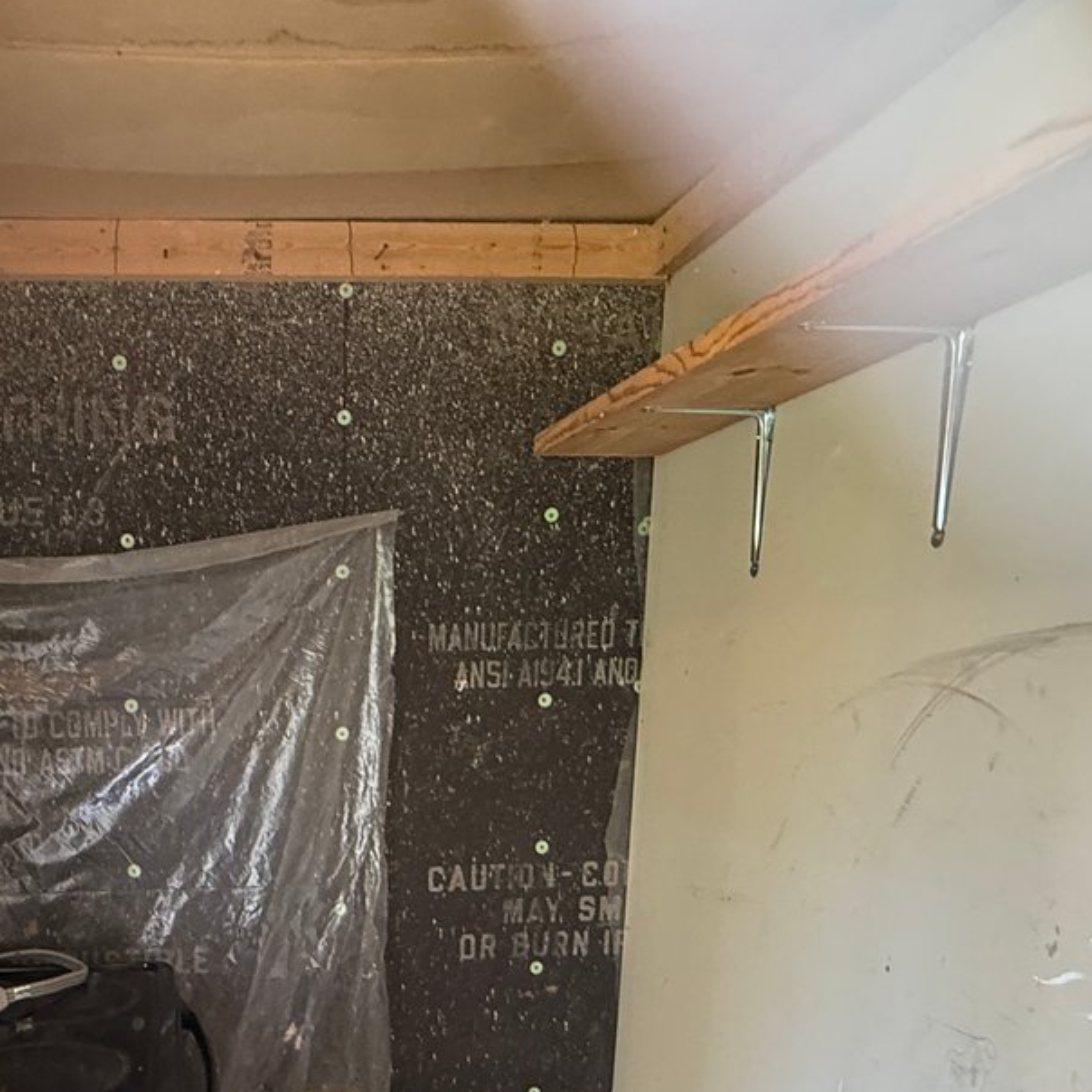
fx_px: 1106
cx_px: 236
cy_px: 901
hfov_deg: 49.8
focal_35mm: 31
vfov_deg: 48.9
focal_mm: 2.22
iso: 500
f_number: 2.2
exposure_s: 1/60
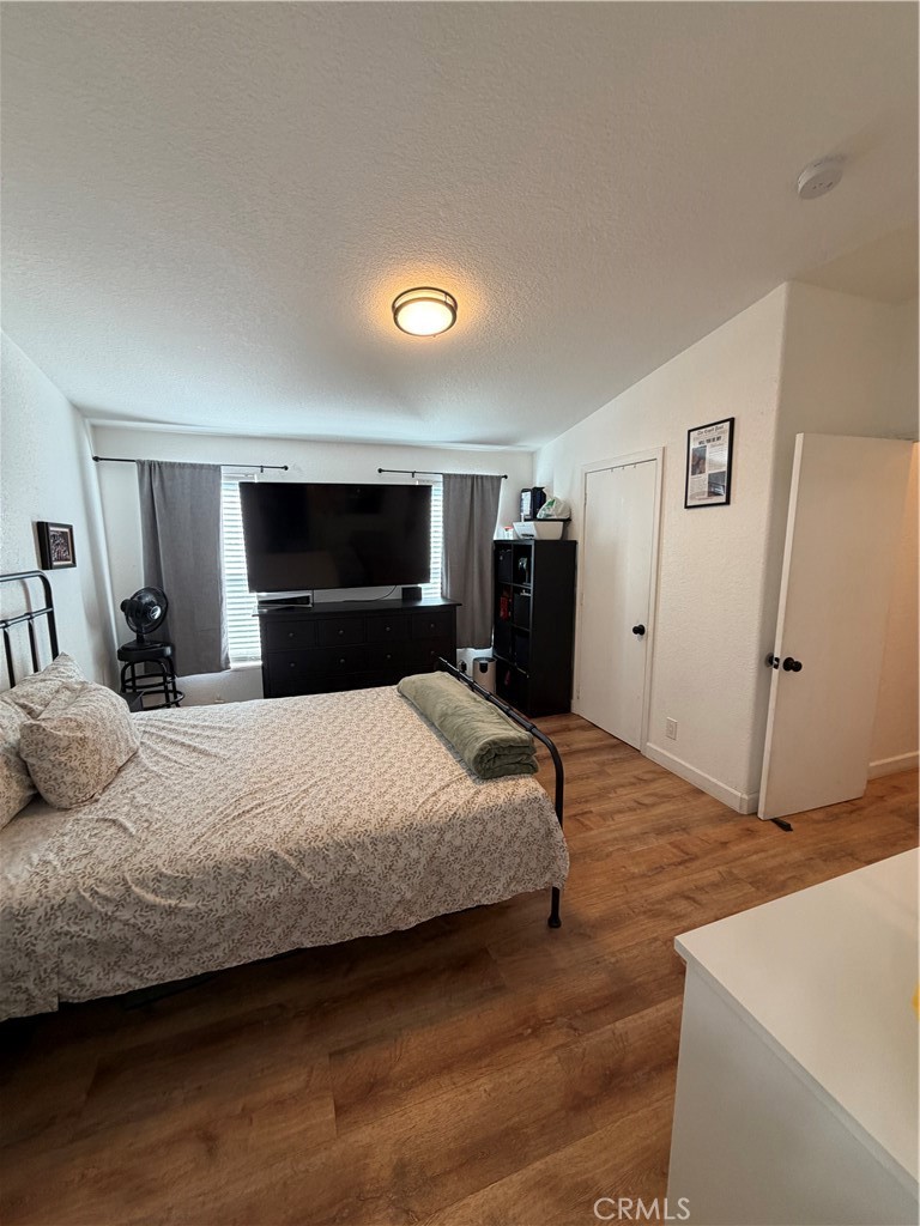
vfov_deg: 102.1
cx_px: 460
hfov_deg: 85.7
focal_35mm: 14
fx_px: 496
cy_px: 613
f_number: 2.2
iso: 160
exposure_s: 1/60
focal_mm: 2.22
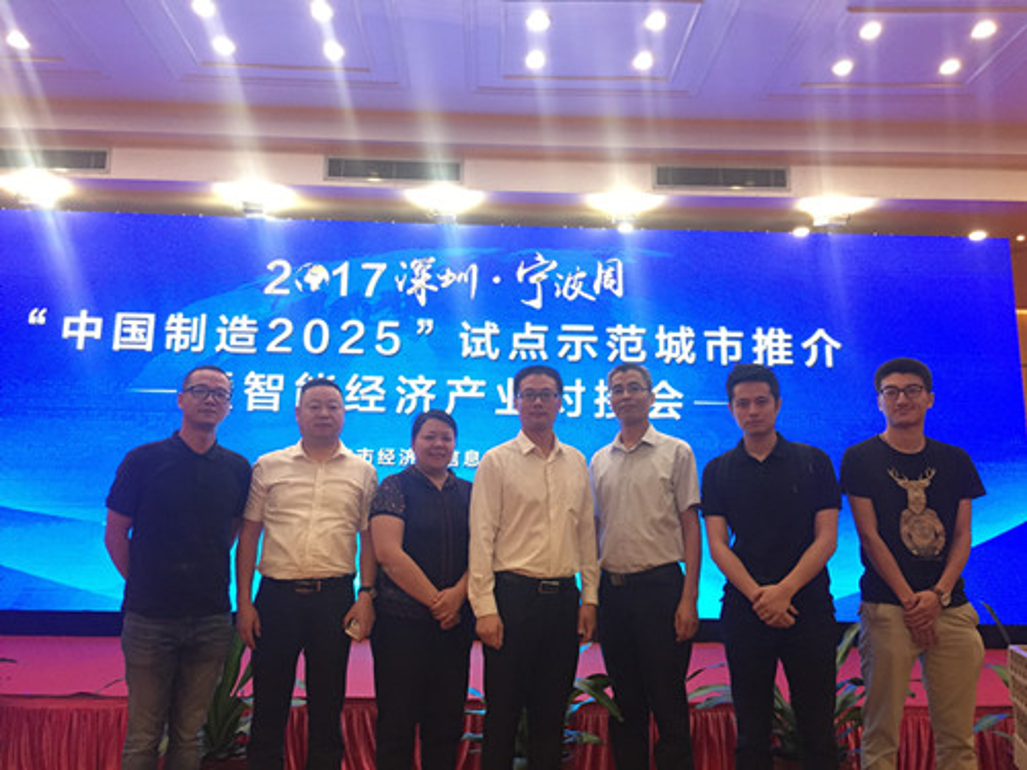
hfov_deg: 61.7
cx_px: 514
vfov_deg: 48.2
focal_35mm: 29
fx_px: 860
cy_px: 385
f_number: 2.2
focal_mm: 4.15
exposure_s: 1/33
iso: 200
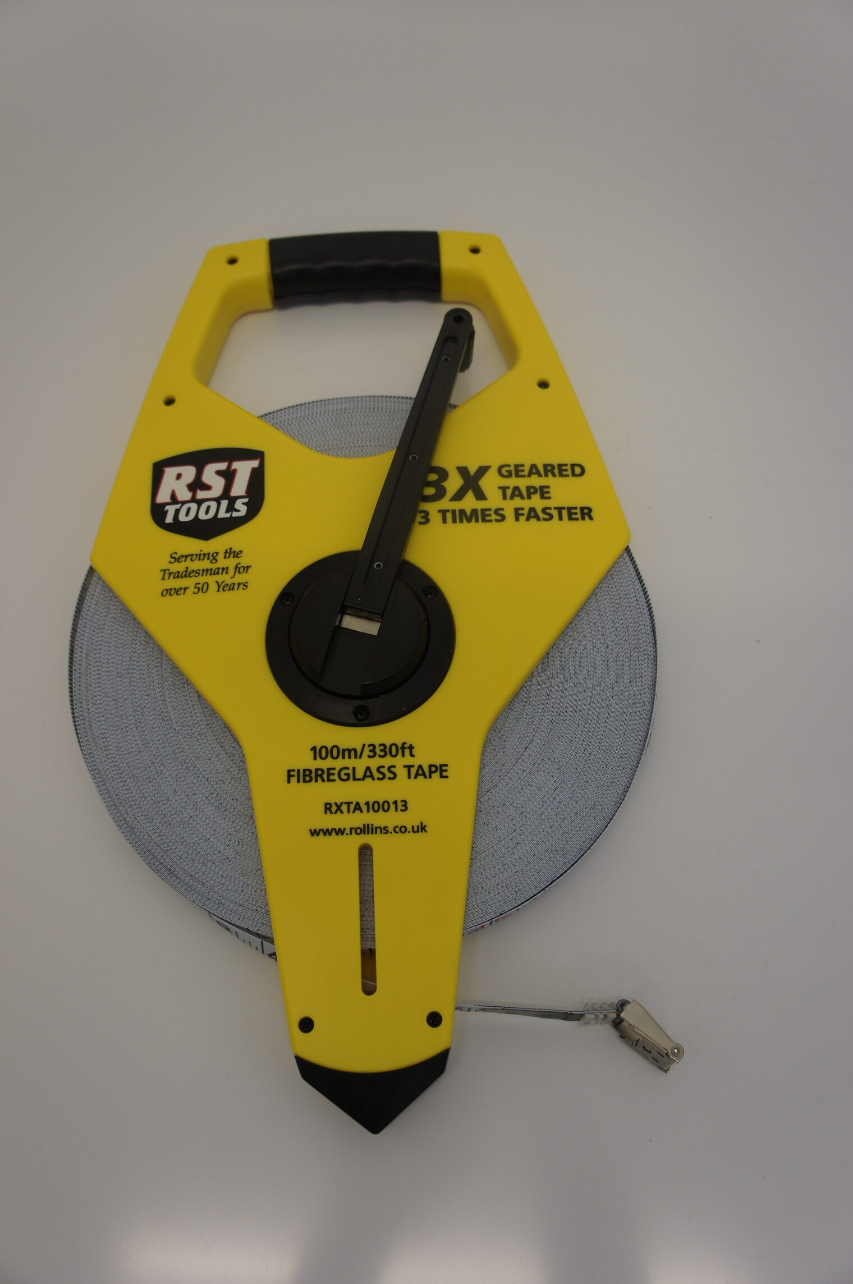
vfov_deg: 59.5
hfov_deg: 41.6
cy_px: 642
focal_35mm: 32
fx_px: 1122
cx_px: 426
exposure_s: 1/40
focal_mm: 21
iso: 200
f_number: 4
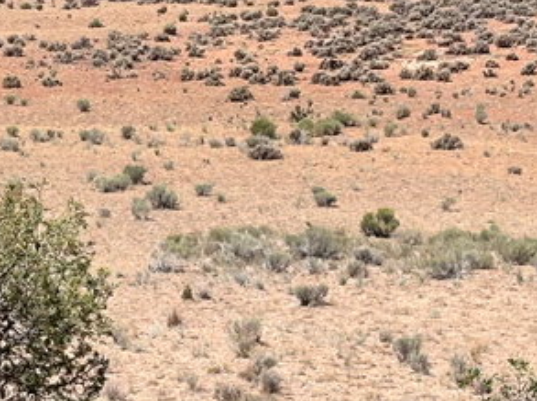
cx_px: 196
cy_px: -48
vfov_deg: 8.1
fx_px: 2820
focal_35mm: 182
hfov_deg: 10.9
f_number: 1.6
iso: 40
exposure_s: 1/3663
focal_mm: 5.96
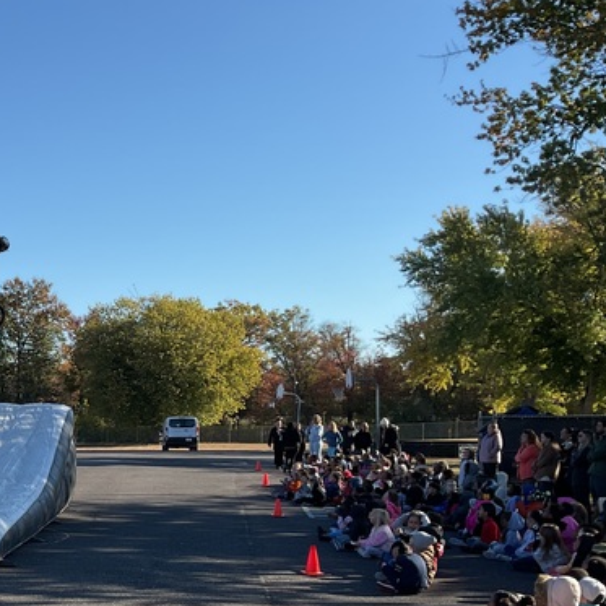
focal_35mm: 55
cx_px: -41
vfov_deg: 30.7
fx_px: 1089
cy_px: 435
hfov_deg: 28.6
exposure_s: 1/1279
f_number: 1.8
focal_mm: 3
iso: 16
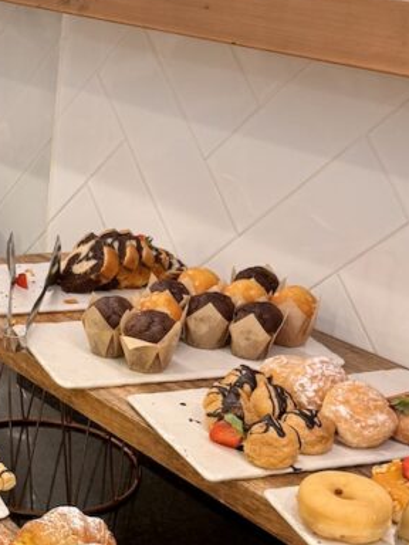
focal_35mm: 64
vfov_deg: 29.6
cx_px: 4
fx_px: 1008
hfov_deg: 22.1
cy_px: 433
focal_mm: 6.76
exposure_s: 1/50
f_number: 1.78
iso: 200
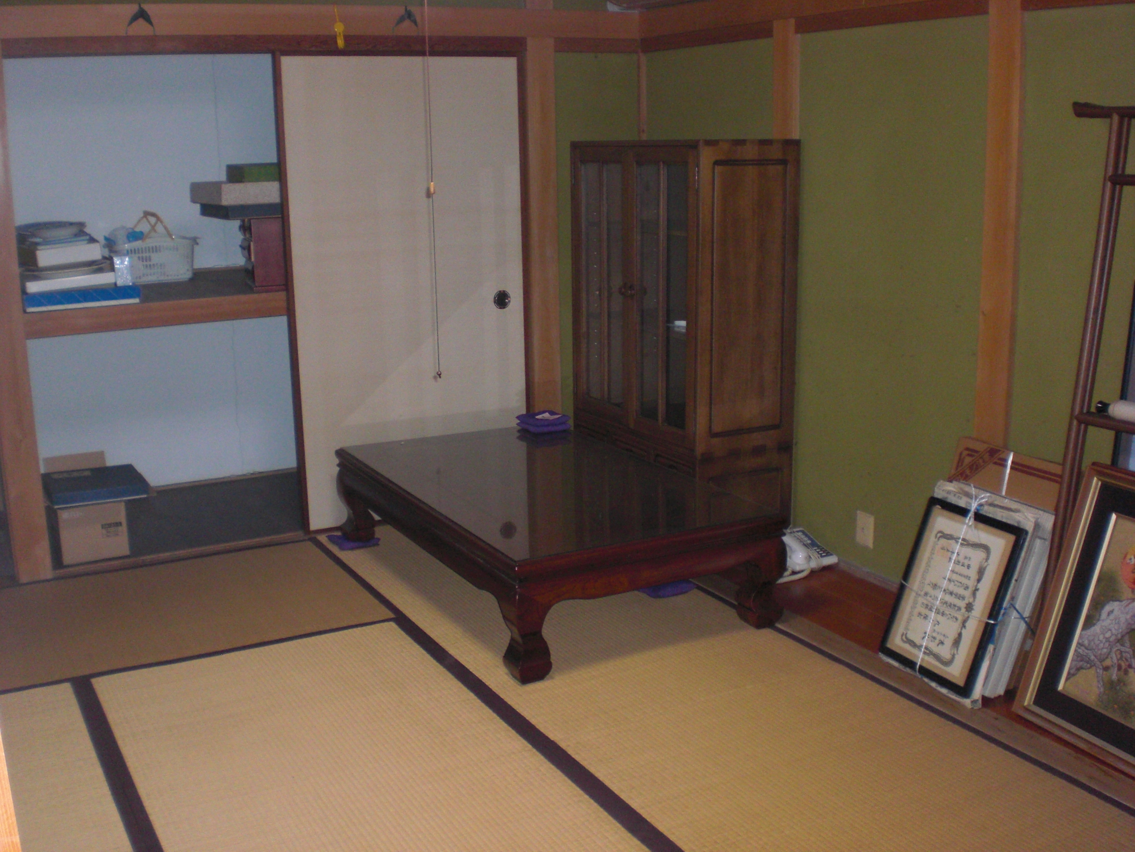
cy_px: 426
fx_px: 1246
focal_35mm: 38
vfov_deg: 37.7
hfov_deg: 49.0
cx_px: 568
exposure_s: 1/60
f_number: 3.1
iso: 200
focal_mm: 6.3
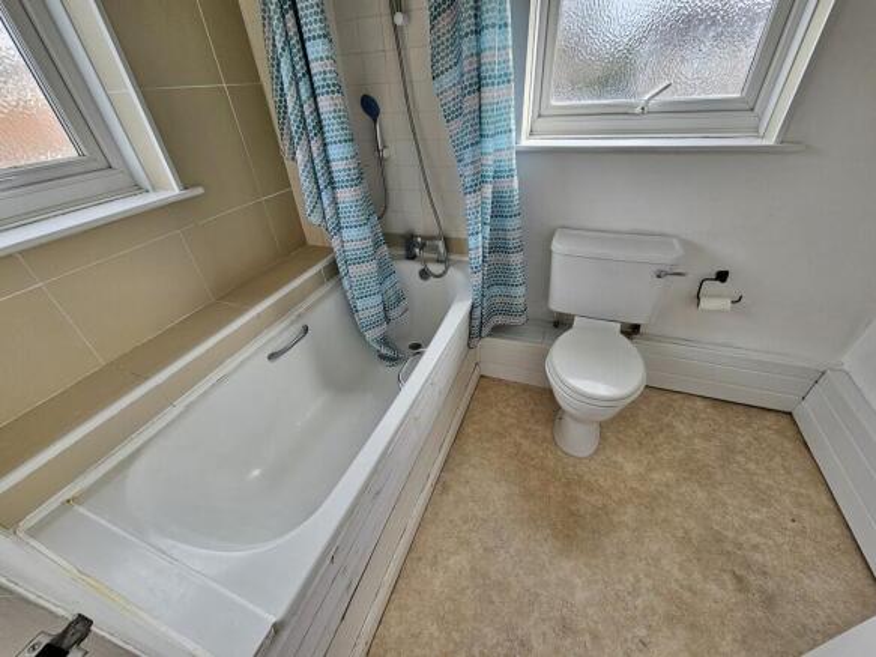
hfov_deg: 106.2
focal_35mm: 13
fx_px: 329
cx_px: 438
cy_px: 328
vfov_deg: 89.9
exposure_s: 1/119
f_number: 2.2
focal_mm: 2.2
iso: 50
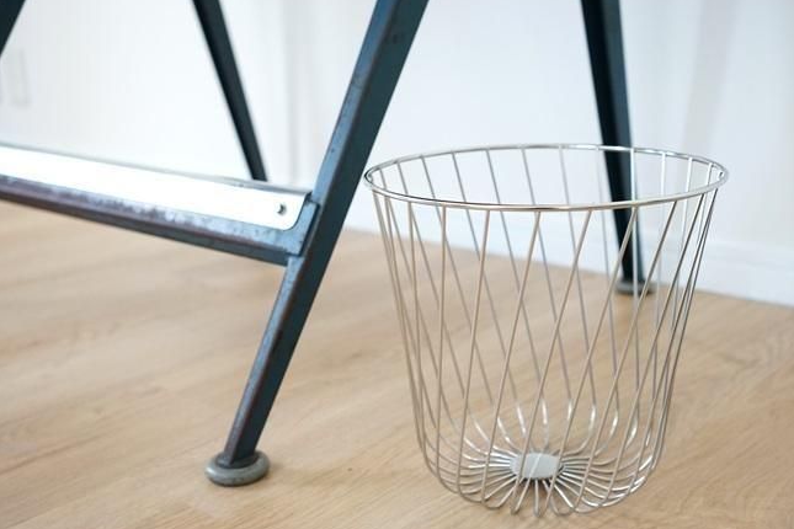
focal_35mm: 38
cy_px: 272
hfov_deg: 50.7
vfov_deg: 35.1
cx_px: 389
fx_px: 838
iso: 1000
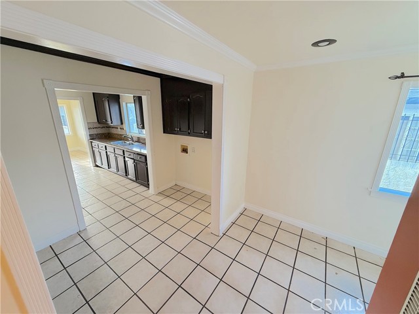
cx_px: 210
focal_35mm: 14
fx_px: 169
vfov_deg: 85.7
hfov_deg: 102.1
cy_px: 157
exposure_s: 1/120
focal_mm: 2.22
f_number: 2.2
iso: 400
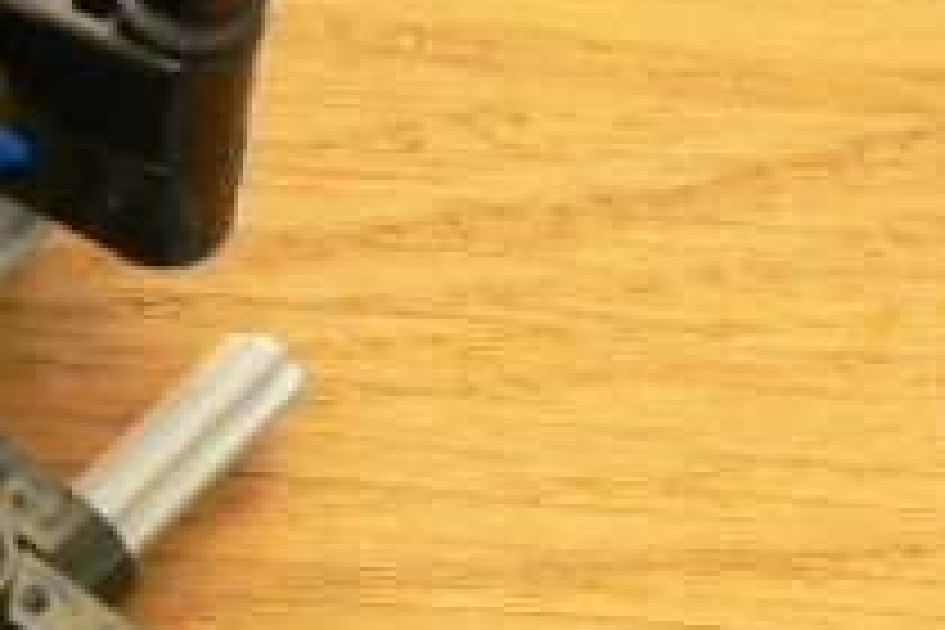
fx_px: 5328
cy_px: 436
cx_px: -216
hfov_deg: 10.0
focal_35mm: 203
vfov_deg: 6.8
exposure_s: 2
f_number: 5
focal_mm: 7.8
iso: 100
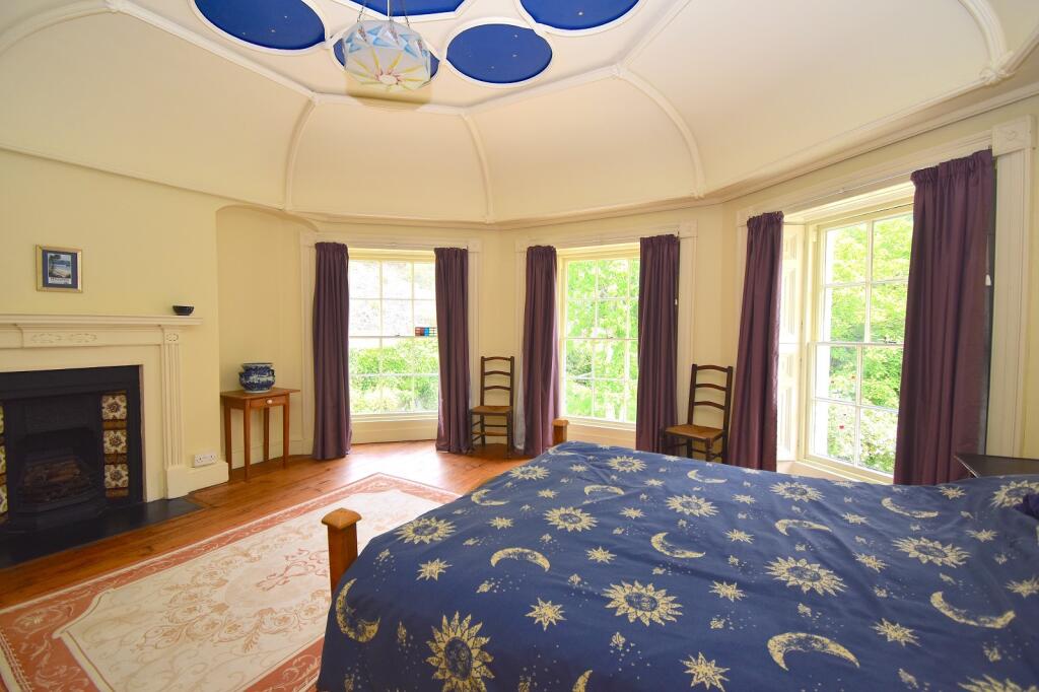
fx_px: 433
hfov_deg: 100.4
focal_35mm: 15
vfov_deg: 77.3
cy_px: 346
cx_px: 520
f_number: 5
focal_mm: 10
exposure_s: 1/200
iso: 280
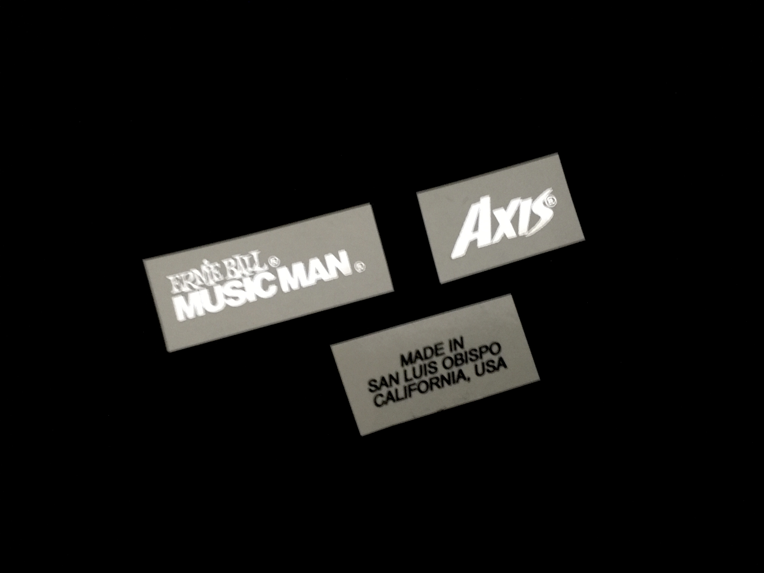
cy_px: 286
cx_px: 382
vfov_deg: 48.2
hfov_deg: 61.7
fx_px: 640
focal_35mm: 29
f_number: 2.2
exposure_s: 1/4
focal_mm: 4.15
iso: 500
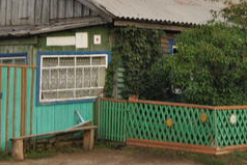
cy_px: 3
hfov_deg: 19.1
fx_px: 721
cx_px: 222
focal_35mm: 105
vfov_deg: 12.9
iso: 200
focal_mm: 26
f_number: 5.6
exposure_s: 1/125
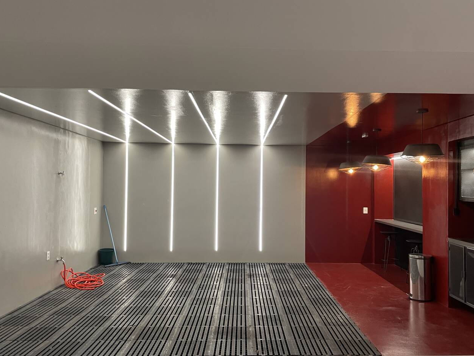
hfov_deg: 59.8
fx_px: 411
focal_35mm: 30
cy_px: 190
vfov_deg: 46.8
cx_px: 261
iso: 160
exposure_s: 1/60
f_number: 1.6
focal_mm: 4.2
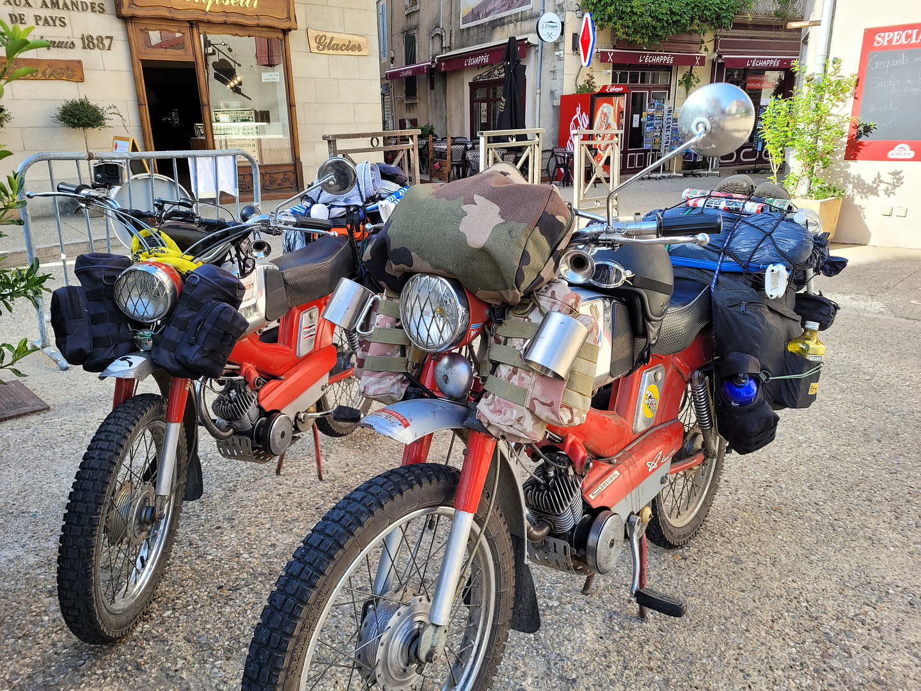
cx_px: 460
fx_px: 692
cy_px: 346
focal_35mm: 26
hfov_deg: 67.3
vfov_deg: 53.1
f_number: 1.8
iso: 40
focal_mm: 5.4
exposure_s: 1/311
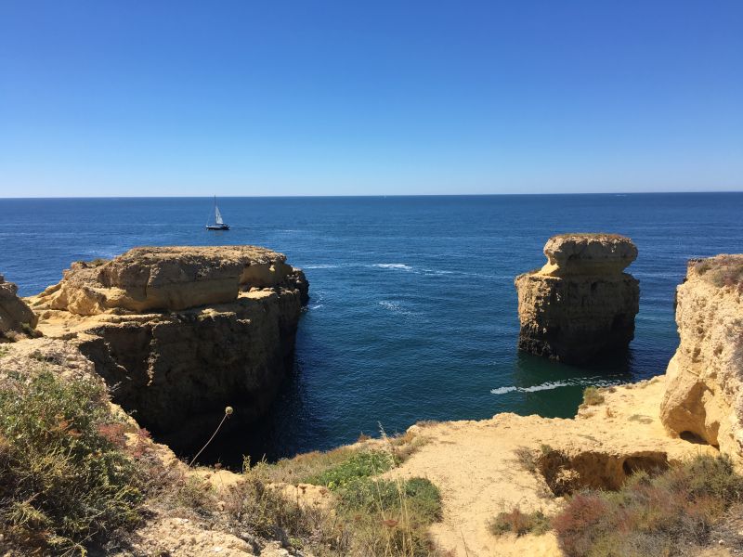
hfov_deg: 61.7
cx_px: 372
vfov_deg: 48.2
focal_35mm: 29
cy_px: 278
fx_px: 622
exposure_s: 1/1538
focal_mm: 4.15
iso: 25
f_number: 2.2
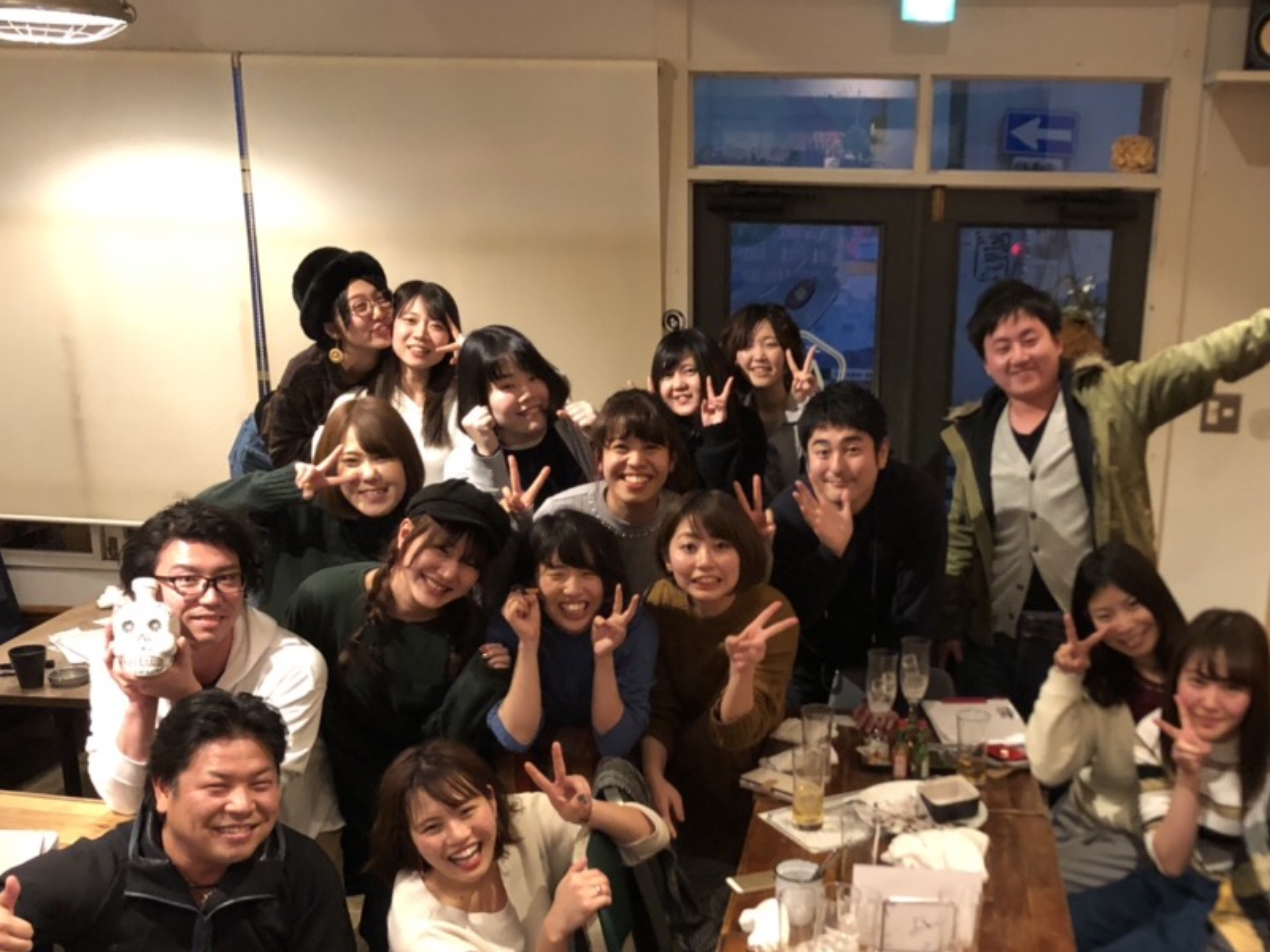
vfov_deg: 33.9
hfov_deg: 44.5
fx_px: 1541
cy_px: 668
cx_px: 779
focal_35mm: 42
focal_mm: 3.99
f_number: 1.8
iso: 80
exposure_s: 1/6
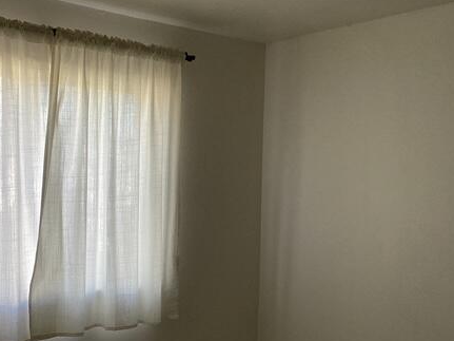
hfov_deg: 40.9
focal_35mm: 46
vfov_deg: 31.2
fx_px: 603
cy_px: 229
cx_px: 162
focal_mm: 3.3
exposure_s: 1/120
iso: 64
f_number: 2.4
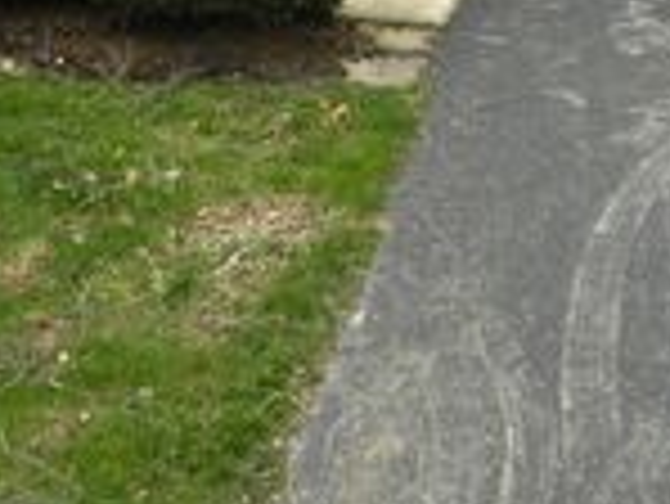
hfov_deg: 23.0
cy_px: -209
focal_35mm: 84
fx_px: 1627
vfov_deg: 16.3
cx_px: 531
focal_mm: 4.5
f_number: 3.5
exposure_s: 1/800
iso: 160
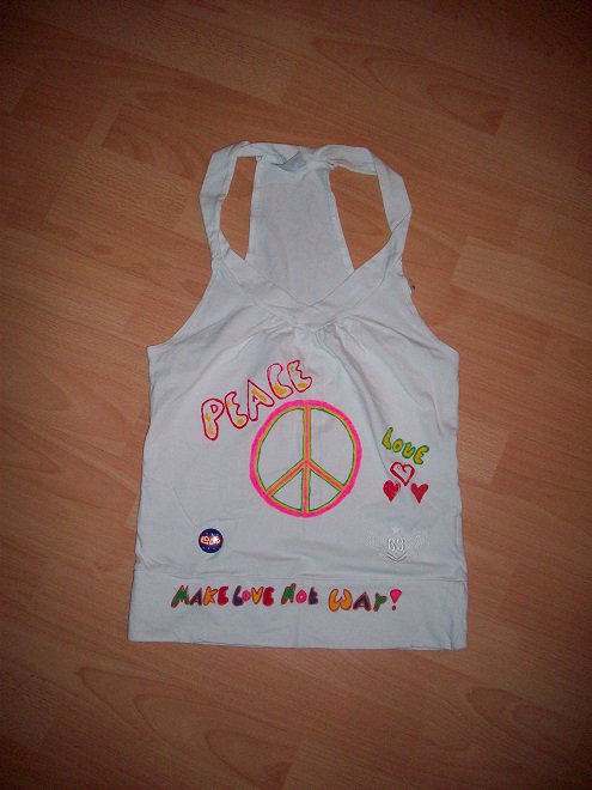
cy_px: 395
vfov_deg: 50.1
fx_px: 844
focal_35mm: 37
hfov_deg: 38.7
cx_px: 296
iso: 160
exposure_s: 1/45
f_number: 2.8
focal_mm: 6.2
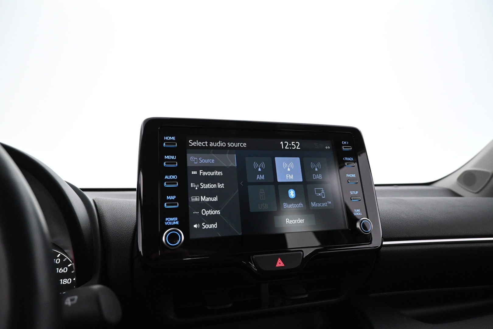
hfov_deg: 73.7
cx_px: 246
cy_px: 164
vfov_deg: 53.1
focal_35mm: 24
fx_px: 329
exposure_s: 1/60
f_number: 4
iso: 4000
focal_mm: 16
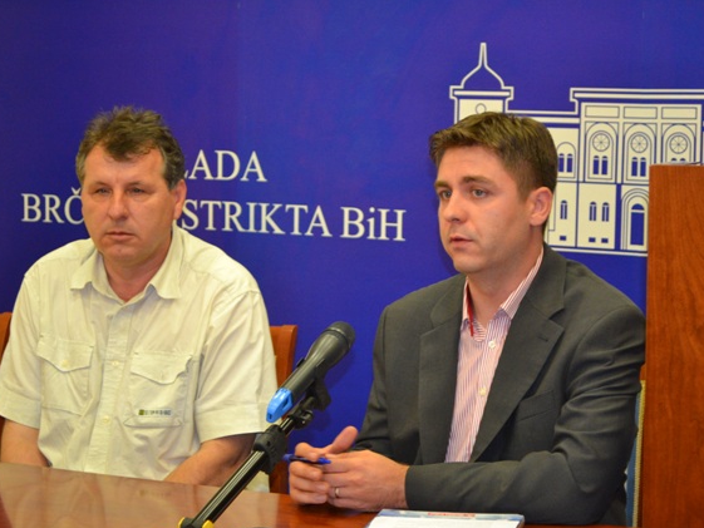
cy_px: 267
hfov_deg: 21.6
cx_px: 325
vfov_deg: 16.3
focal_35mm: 91
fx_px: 1842
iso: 1800
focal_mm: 55
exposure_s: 1/60
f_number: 5.6
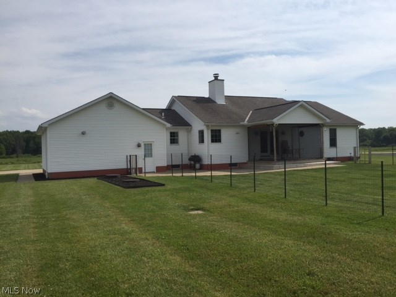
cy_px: 148
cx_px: 198
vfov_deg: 48.2
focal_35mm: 29
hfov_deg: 61.7
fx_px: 332
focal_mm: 4.15
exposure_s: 1/3300
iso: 32
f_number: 2.2
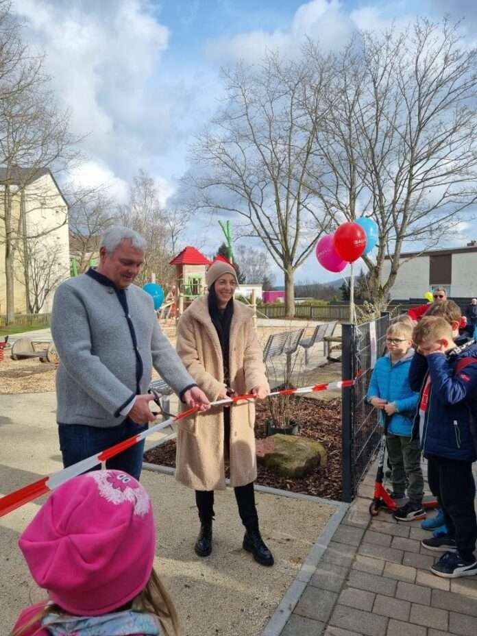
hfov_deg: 53.1
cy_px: 318
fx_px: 478
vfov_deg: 67.3
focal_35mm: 26
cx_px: 238
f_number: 1.8
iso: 50
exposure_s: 1/1852
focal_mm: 5.4
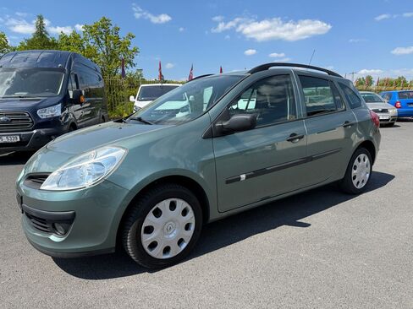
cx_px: 206
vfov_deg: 56.8
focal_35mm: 24
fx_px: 286
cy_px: 154
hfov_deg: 71.6
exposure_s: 1/3759
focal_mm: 6.76
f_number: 1.78
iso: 80
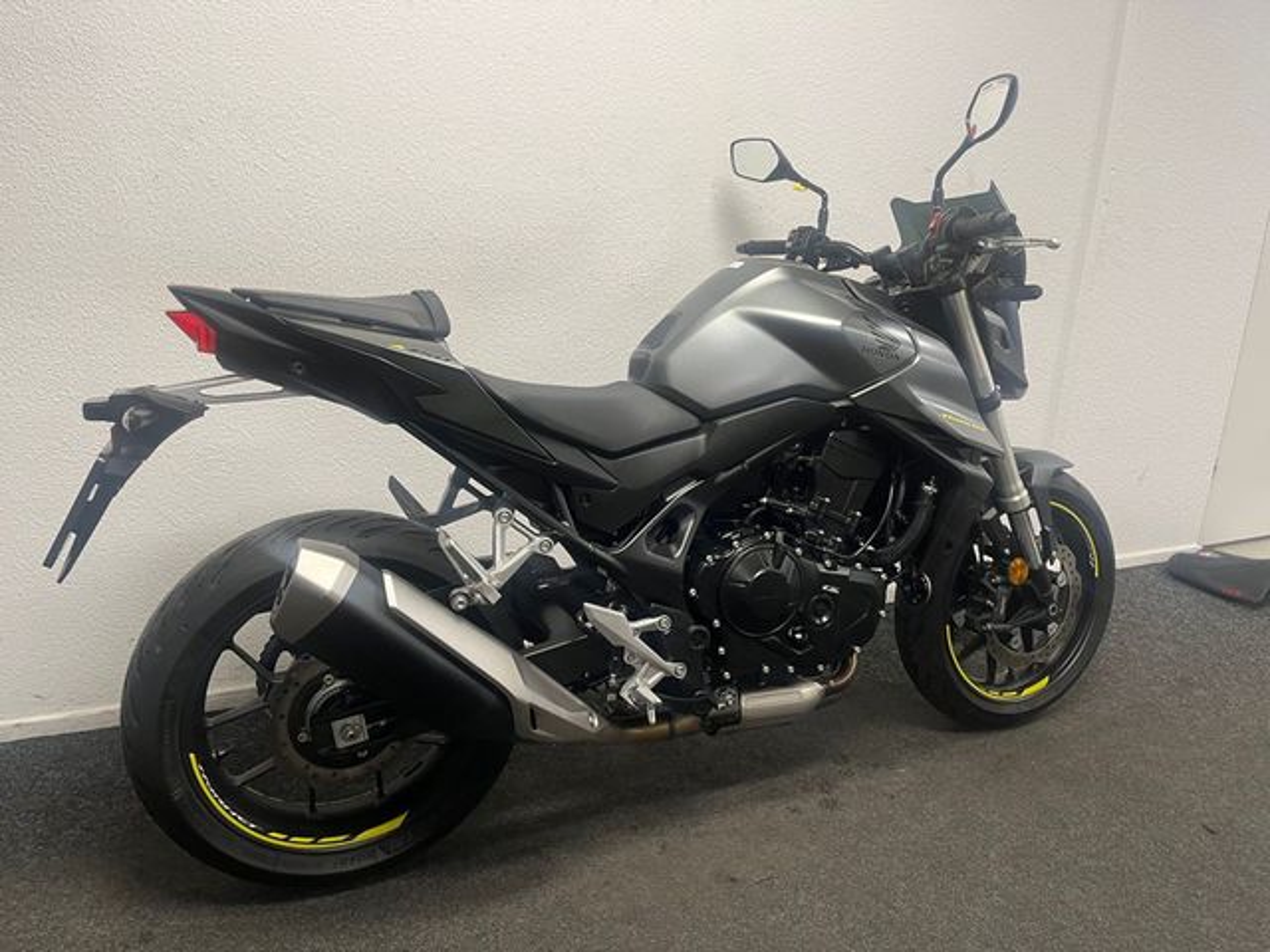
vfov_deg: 53.1
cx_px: 635
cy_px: 476
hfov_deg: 67.3
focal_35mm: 26
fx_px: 954
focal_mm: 5.1
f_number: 1.6
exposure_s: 1/50
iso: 80
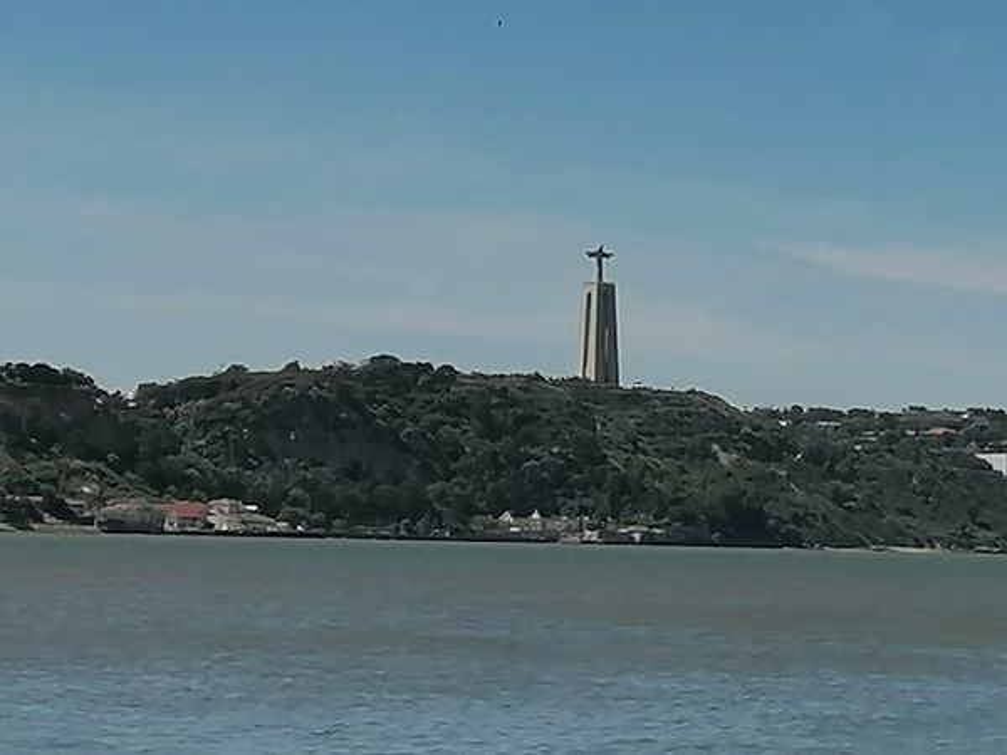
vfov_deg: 9.3
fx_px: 4654
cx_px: 504
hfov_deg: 12.3
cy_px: 378
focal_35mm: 160
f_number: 1.8
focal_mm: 4.75
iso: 50
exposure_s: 1/2299
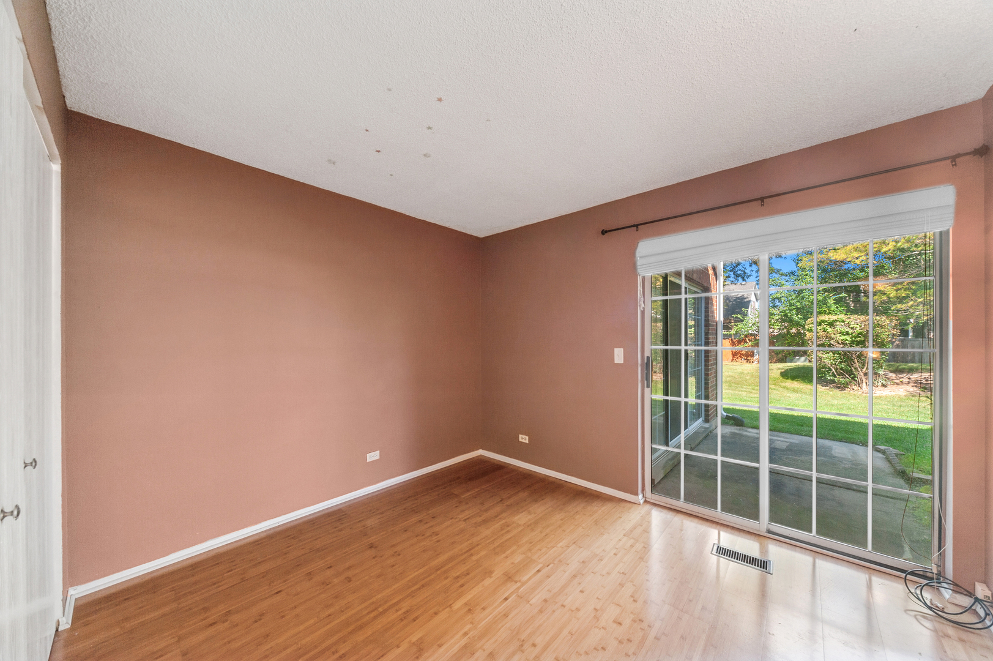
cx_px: 496
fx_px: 331
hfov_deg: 112.7
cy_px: 330
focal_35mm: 12
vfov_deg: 89.9
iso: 320
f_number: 8
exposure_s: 1/60
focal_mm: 12
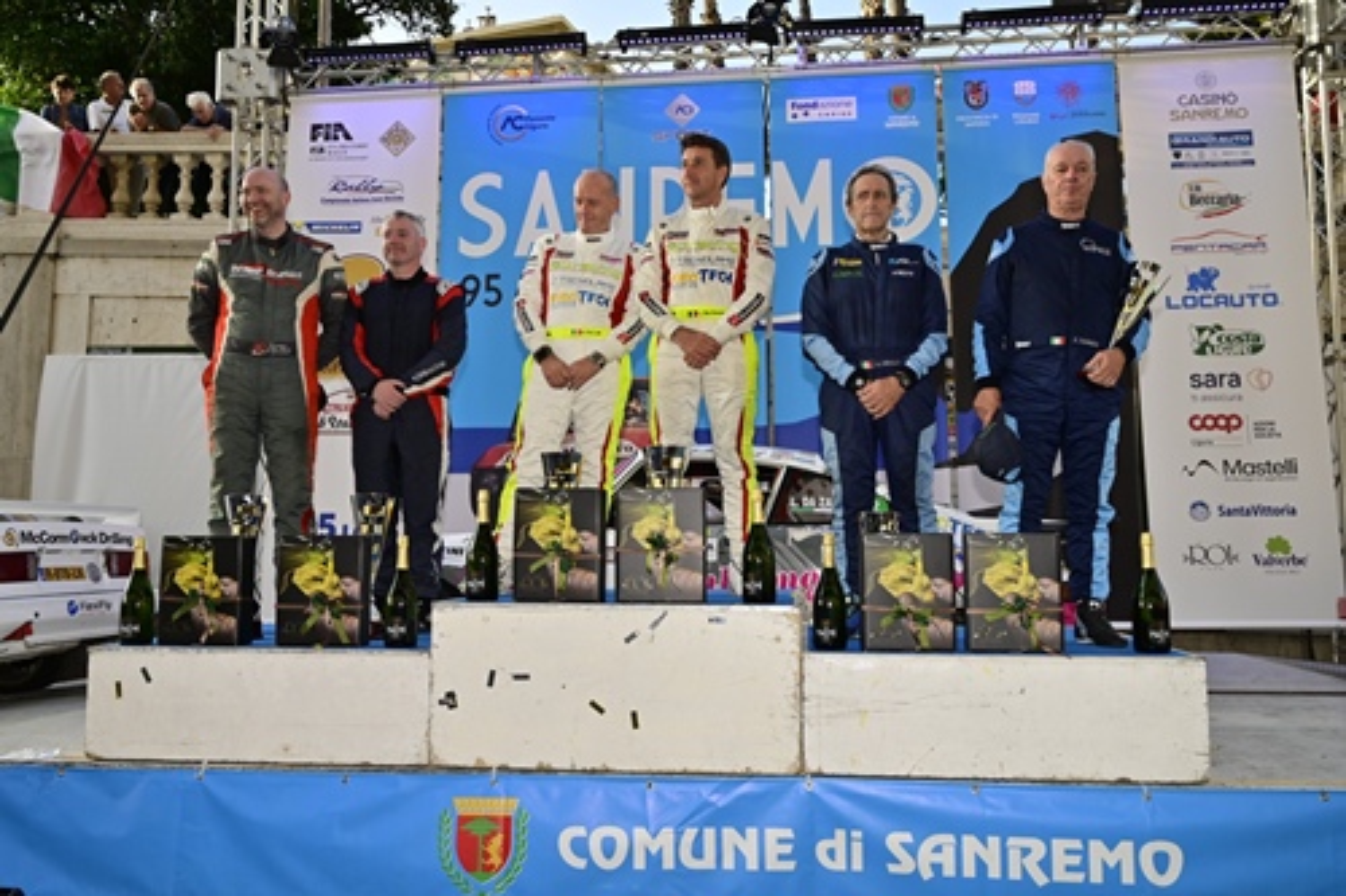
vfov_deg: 44.9
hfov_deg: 63.7
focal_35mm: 29
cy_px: 448
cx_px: 673
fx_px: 1084
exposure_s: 1/500
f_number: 6.3
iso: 500
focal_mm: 29
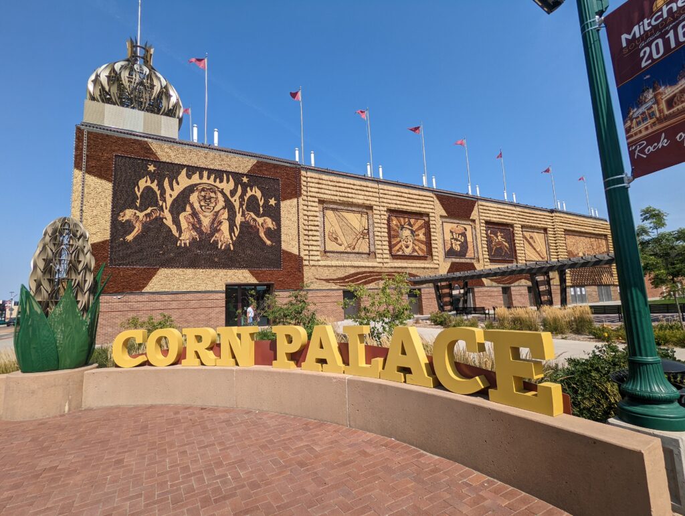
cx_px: 342
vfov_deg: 78.2
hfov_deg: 94.4
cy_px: 258
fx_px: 317
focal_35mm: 16
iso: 46
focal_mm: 2.35
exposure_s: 1/1754
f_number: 2.2
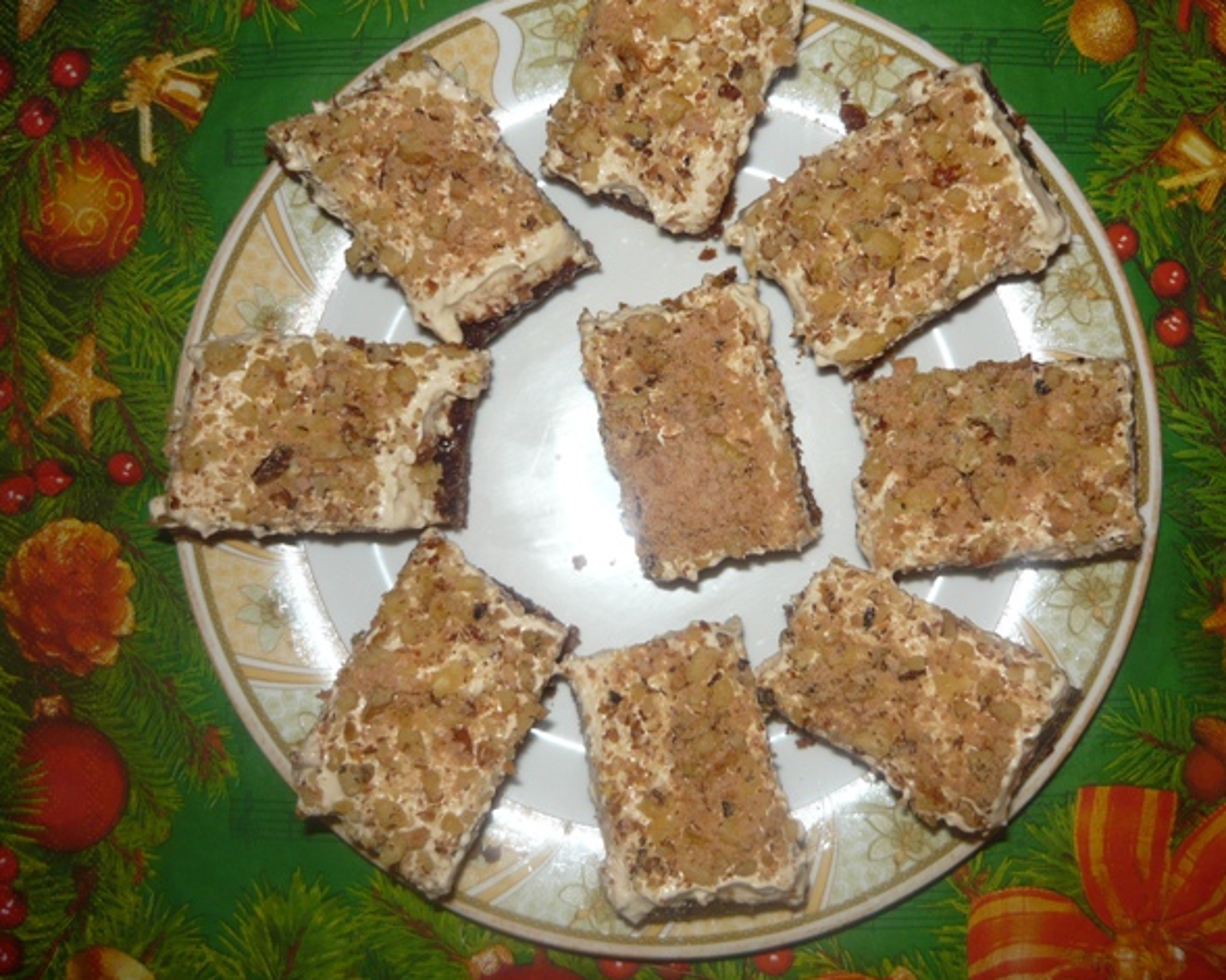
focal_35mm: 35
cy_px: 483
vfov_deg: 42.2
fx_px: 1270
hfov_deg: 51.5
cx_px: 649
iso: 100
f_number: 2.8
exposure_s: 1/30
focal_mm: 5.5
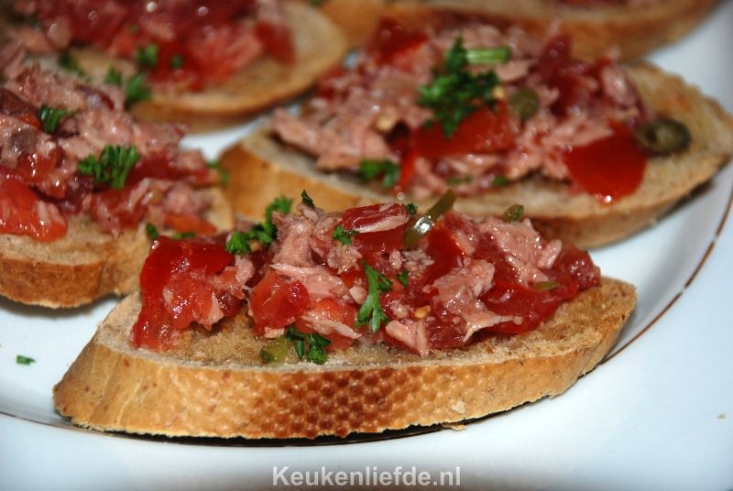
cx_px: 366
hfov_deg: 13.0
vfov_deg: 8.7
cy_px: 246
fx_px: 3212
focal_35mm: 158
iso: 160
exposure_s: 1/60
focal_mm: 105
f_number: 5.6
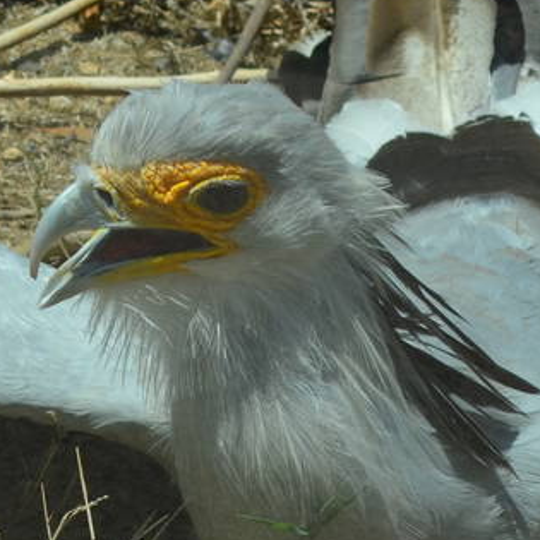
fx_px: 7995
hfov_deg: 3.9
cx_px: 420
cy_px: 513
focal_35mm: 453
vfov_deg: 3.9
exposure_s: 1/800
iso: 200
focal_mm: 70
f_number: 7.1
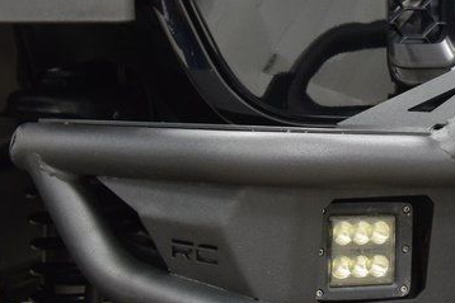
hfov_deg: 18.8
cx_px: 544
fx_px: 1302
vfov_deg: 13.3
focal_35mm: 103
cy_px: 141
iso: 1600
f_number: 6.3
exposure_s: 1/15
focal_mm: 24
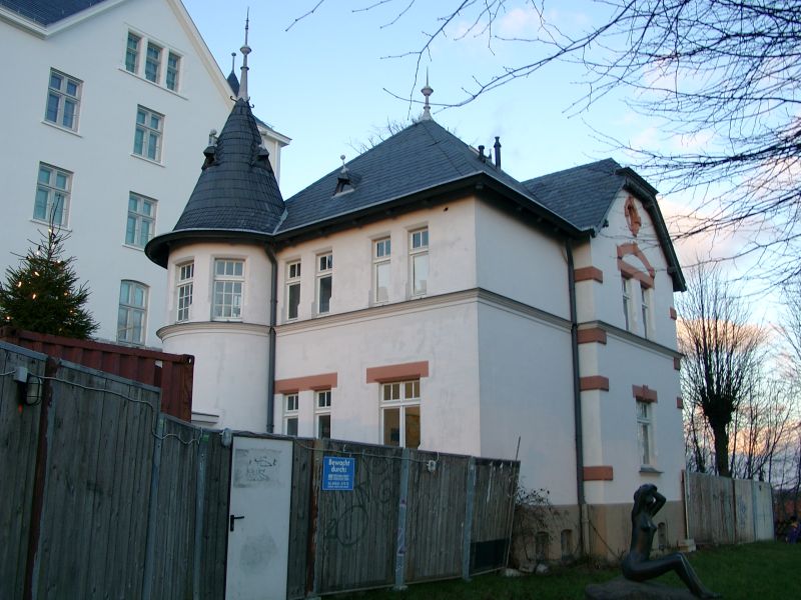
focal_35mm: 34
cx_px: 400
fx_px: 787
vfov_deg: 41.8
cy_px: 300
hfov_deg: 54.0
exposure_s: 1/118
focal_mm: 7.13
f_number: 2.8
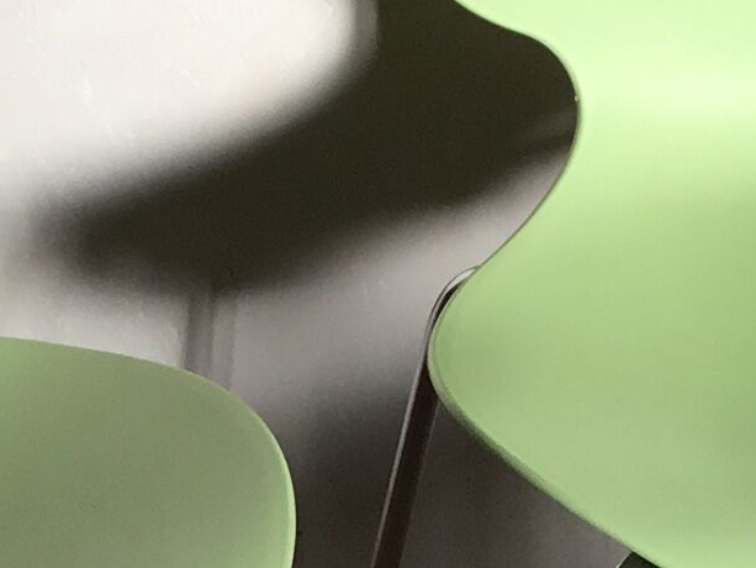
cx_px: 62
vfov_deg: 8.9
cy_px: 711
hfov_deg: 11.9
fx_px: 3604
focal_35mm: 165
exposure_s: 1/515
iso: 25
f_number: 2.4
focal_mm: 3.3
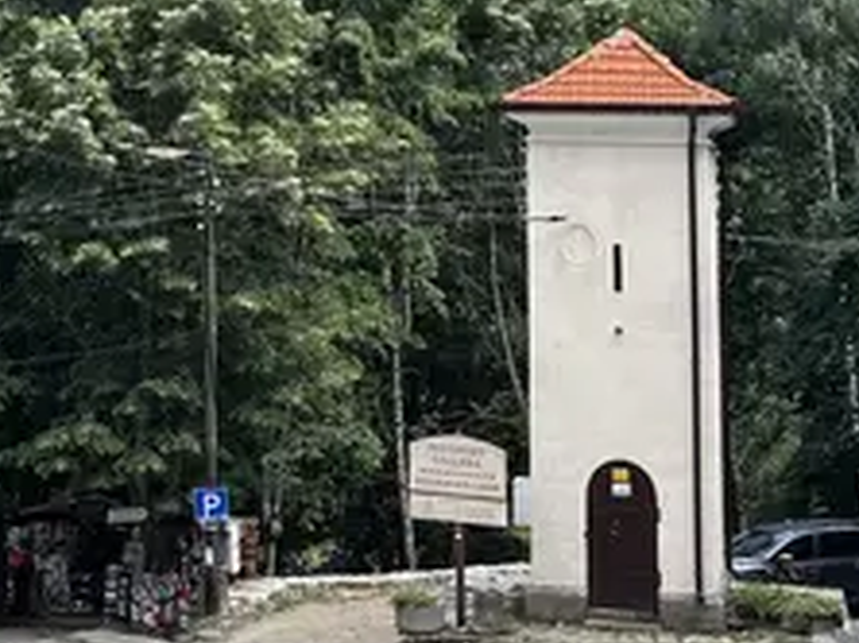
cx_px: 186
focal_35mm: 88
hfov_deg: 22.0
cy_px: -203
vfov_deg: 15.9
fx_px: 2181
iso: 50
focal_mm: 5.1
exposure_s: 1/799
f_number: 1.6
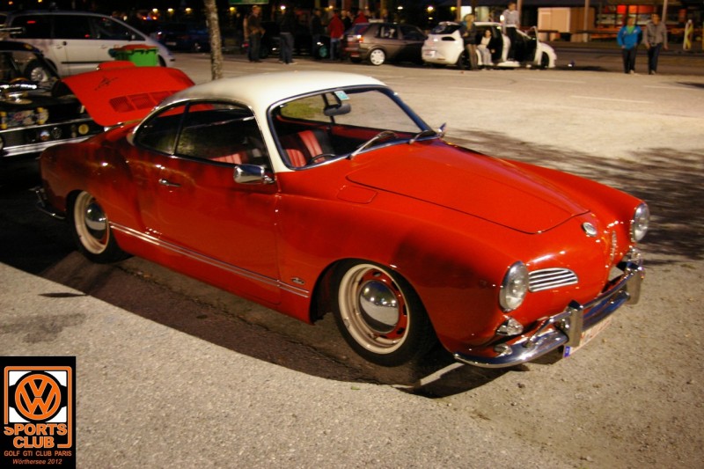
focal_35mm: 39
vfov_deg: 34.2
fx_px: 762
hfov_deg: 49.6
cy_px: 234
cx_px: 352
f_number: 4
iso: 800
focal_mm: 26
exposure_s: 1/6
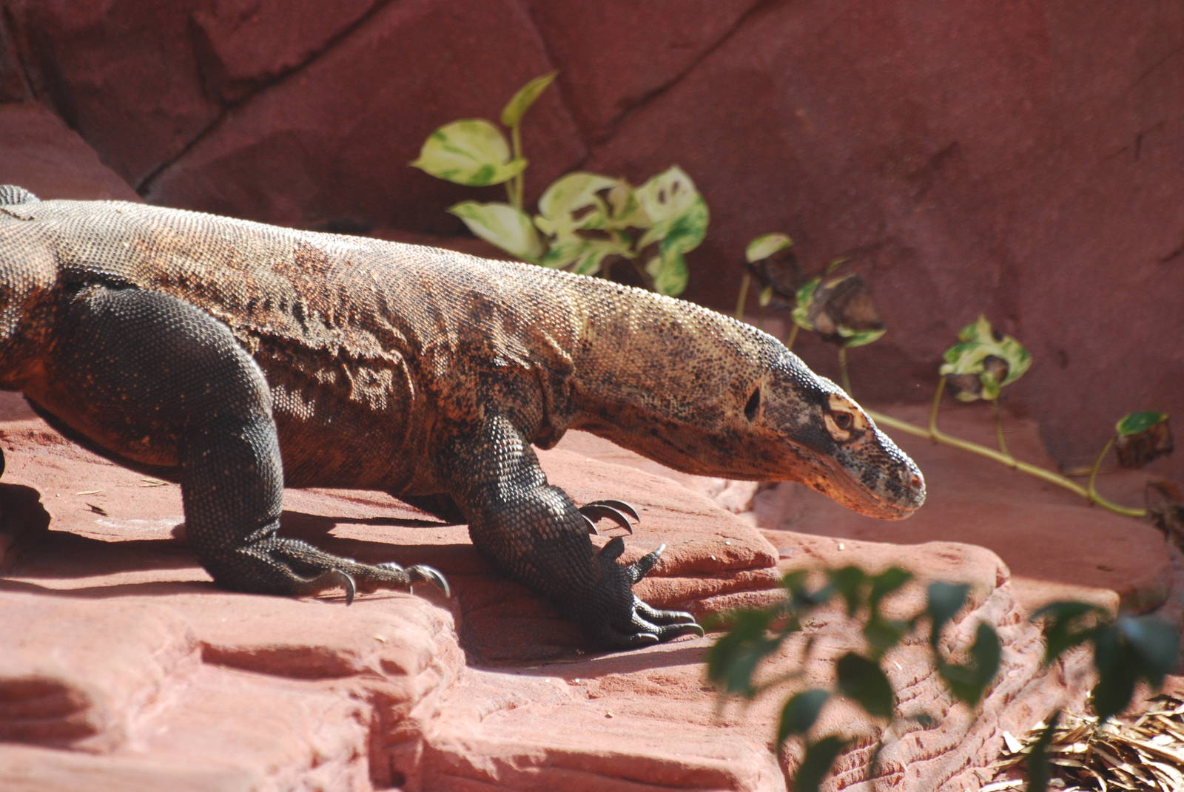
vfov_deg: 3.1
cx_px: 592
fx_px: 14817
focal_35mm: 450
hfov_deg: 4.6
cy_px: 396
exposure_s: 1/320
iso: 400
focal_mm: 300
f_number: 5.6
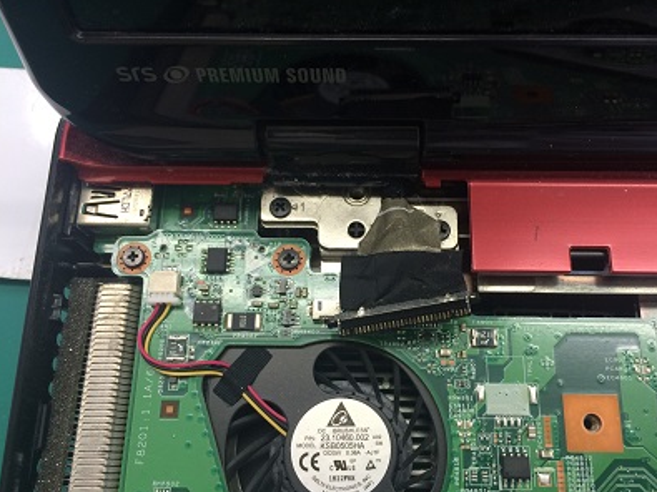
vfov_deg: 42.9
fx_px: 626
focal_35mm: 33
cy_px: 272
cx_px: 369
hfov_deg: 55.2
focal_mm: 4.15
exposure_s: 1/33
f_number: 2.2
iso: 50
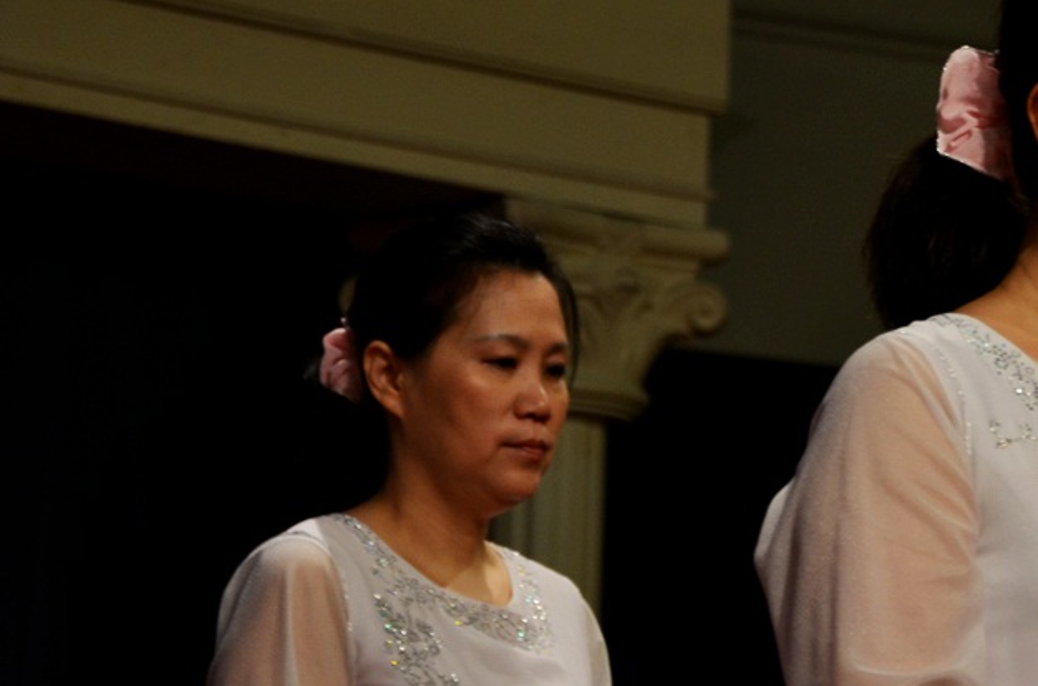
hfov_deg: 7.3
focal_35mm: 282
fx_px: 8110
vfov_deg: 4.8
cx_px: 836
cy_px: 392
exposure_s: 1/25
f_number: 5.6
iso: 500
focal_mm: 98
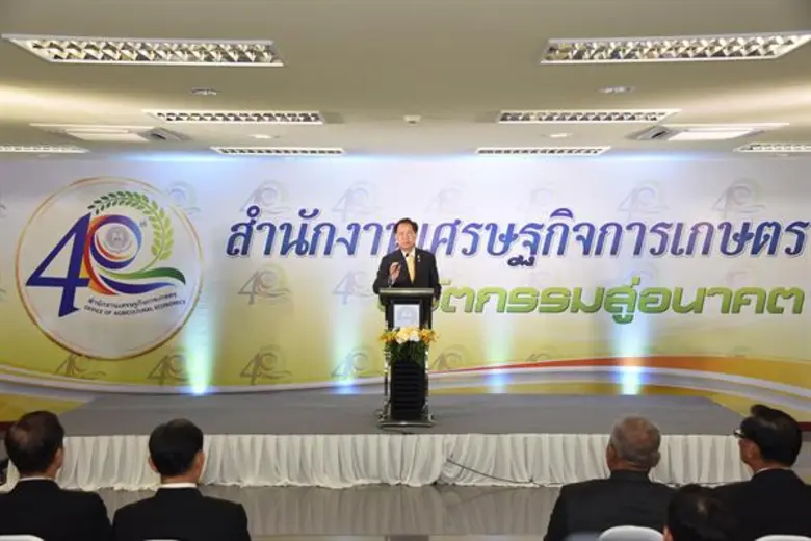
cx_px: 406
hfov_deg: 39.6
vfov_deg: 27.0
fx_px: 1126
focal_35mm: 50
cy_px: 270
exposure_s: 1/160
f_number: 5.6
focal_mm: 50
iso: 1250
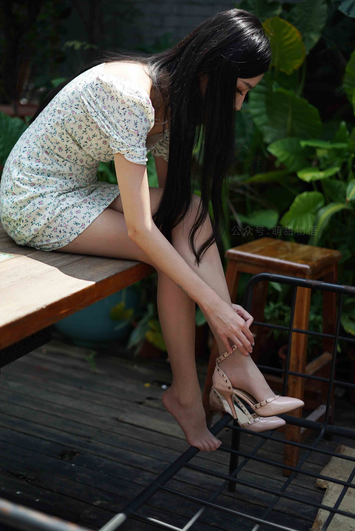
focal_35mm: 50
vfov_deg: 39.6
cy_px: 266
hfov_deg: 27.0
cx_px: 178
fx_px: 739
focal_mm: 50
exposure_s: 1/1600
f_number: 1.8
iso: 100
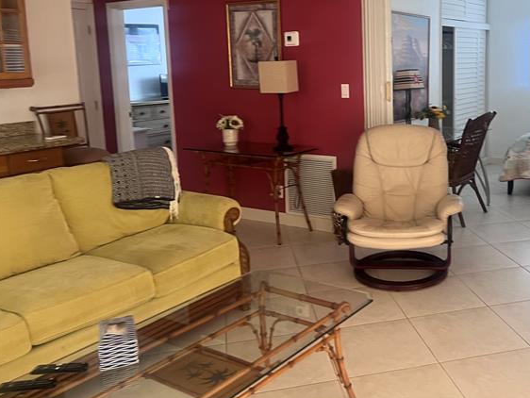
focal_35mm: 37
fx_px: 567
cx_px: 372
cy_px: 132
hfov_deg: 48.9
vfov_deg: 38.3
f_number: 1.5
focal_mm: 5.7
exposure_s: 1/60
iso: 200
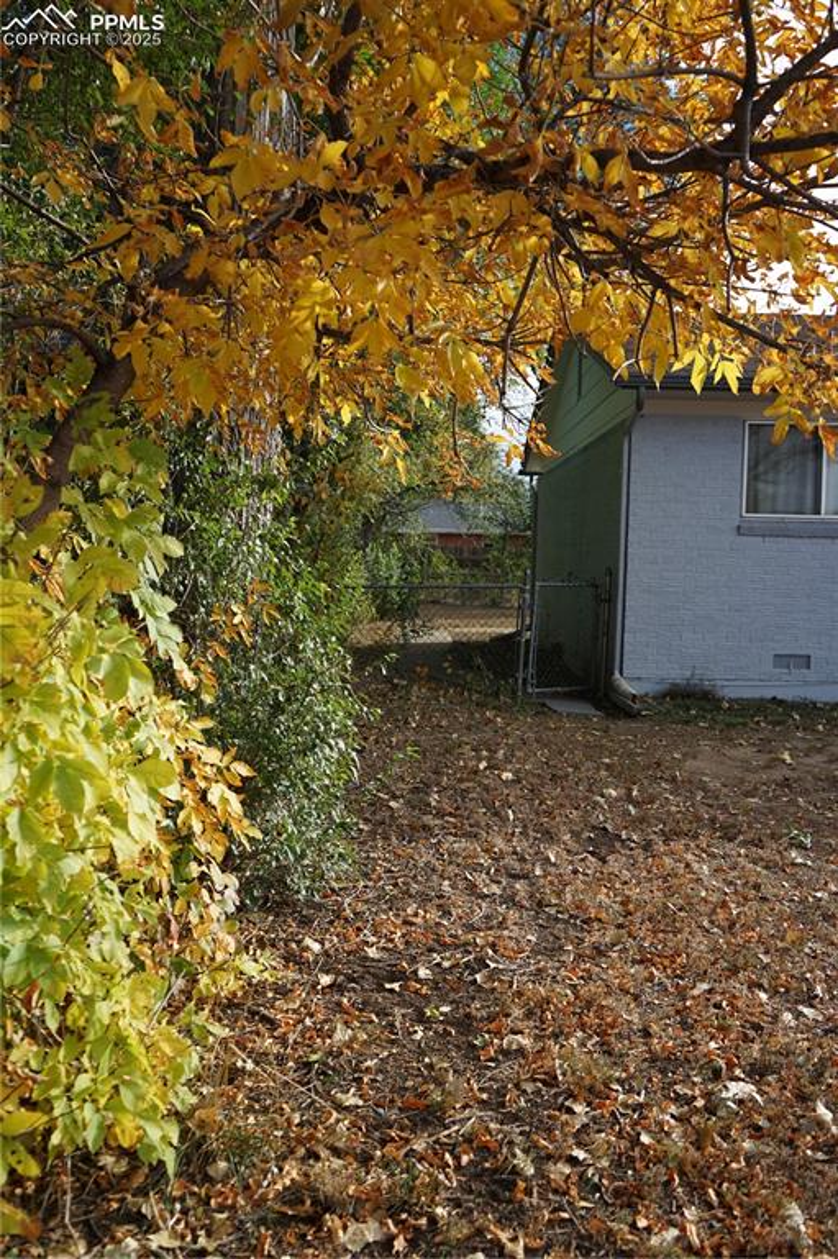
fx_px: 1084
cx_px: 419
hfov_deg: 42.3
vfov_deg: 60.3
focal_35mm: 31
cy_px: 630
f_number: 4.5
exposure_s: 1/160
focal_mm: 31
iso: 100
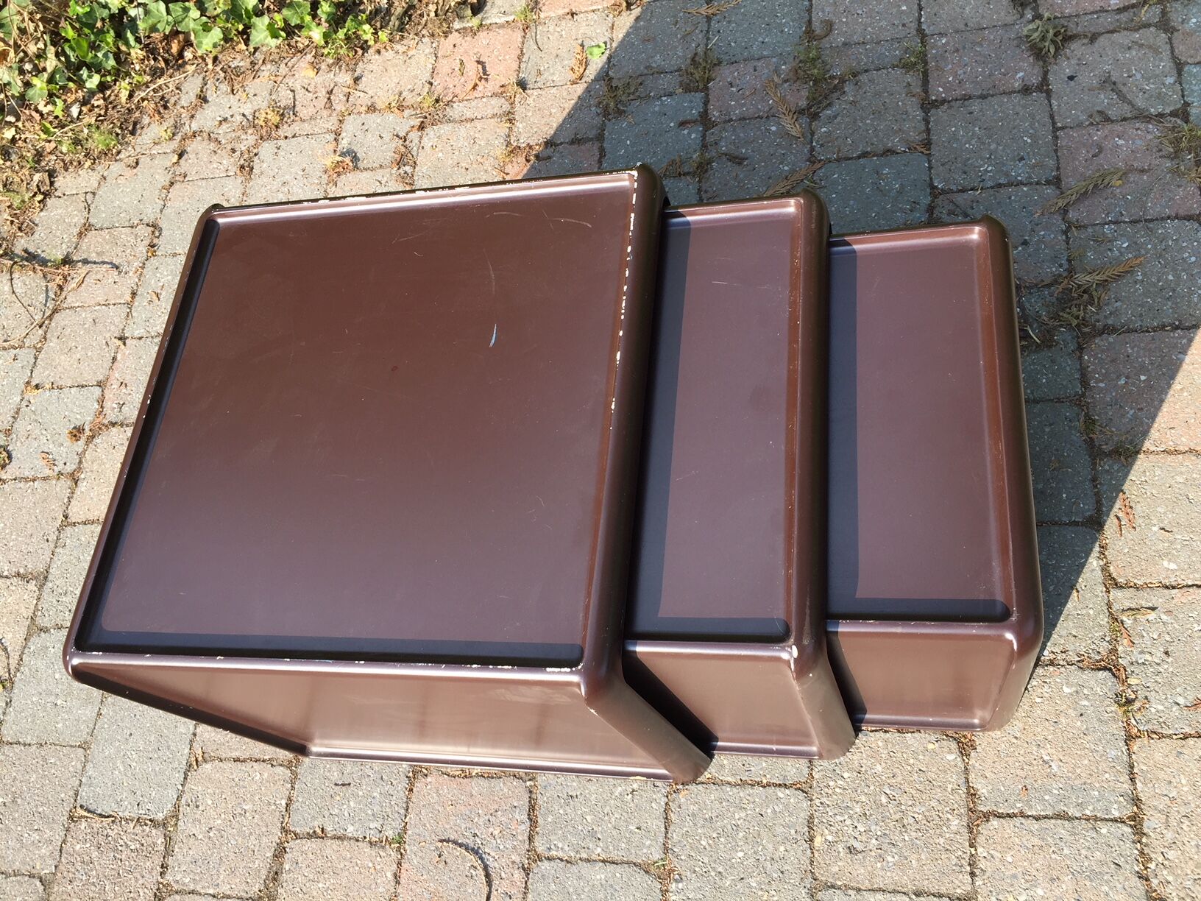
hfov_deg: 61.7
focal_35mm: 29
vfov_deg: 48.2
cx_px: 600
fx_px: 1006
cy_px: 450
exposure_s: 1/476
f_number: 2.2
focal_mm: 4.15
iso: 32
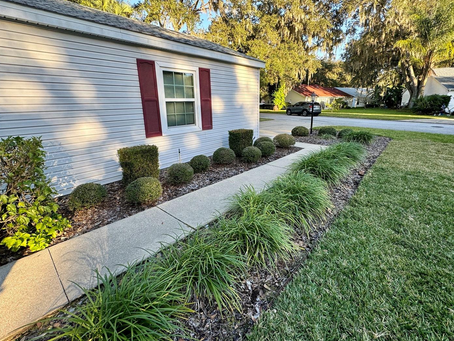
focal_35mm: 16
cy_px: 153
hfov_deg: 94.4
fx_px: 210
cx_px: 240
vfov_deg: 77.9
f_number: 2.2
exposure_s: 1/198
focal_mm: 2.22
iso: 40
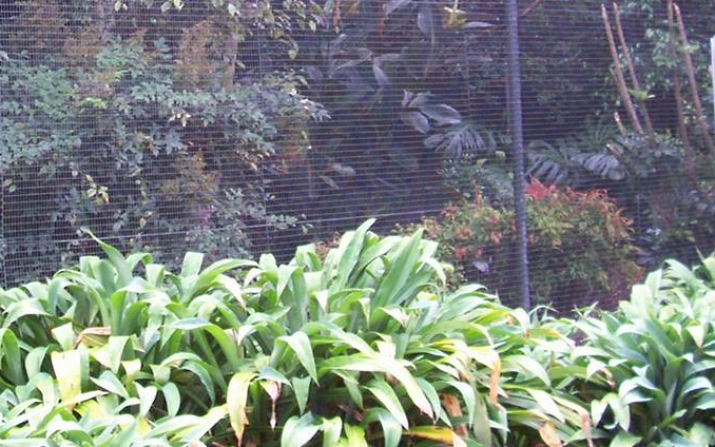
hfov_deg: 24.0
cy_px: 8
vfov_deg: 15.1
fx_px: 1657
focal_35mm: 85
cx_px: 156
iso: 80
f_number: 2.7
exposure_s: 1/73.6
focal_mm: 5.6
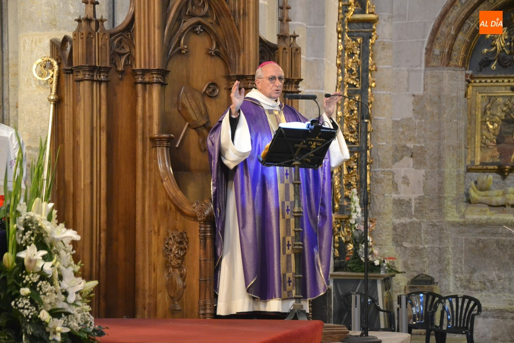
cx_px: 257
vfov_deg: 11.4
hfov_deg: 17.1
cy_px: 172
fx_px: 1713
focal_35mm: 120
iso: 3200
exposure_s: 1/25
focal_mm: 80
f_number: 5.3
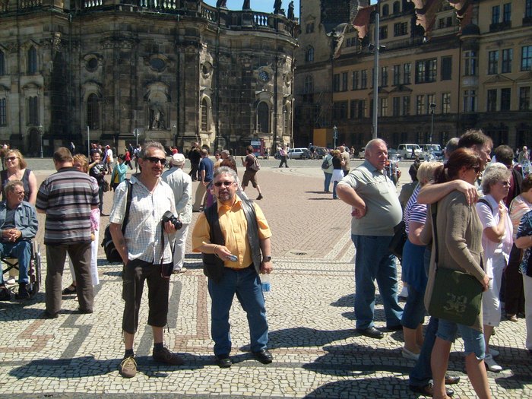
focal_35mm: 35
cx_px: 266
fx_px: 538
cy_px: 200
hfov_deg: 52.6
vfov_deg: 40.7
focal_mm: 5.8
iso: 80
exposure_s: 1/250
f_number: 7.1
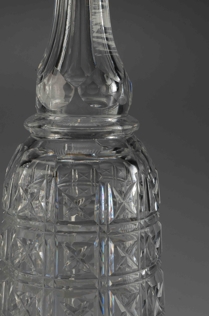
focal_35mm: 82
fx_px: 722
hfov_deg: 16.5
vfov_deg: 24.7
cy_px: 158
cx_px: 104
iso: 100
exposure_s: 1/80
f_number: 22
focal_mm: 55
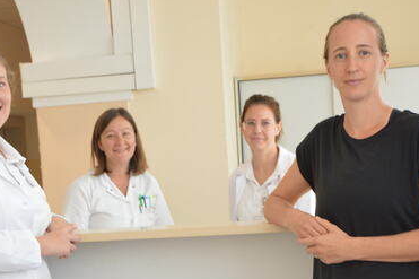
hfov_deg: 24.2
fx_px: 977
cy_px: 261
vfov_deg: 16.0
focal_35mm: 84
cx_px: 174
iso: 450
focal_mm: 26
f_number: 4
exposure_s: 1/40
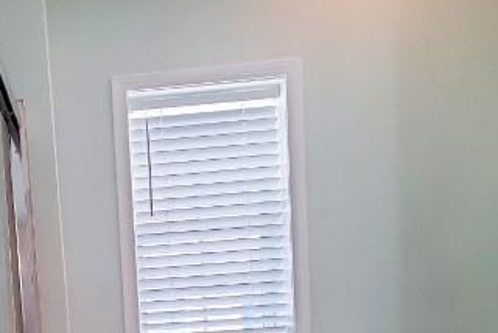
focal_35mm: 27
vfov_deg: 39.9
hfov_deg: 60.0
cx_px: 76
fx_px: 374
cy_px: 358
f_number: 2.2
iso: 200
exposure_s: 1/60
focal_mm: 1.8
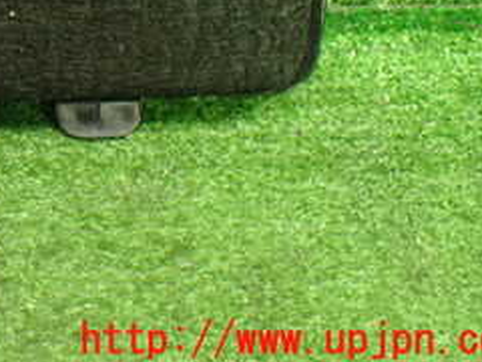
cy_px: -86
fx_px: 1044
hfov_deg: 24.0
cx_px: -68
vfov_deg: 18.5
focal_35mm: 75
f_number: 2.3
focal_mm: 5.4
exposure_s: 1/60
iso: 800
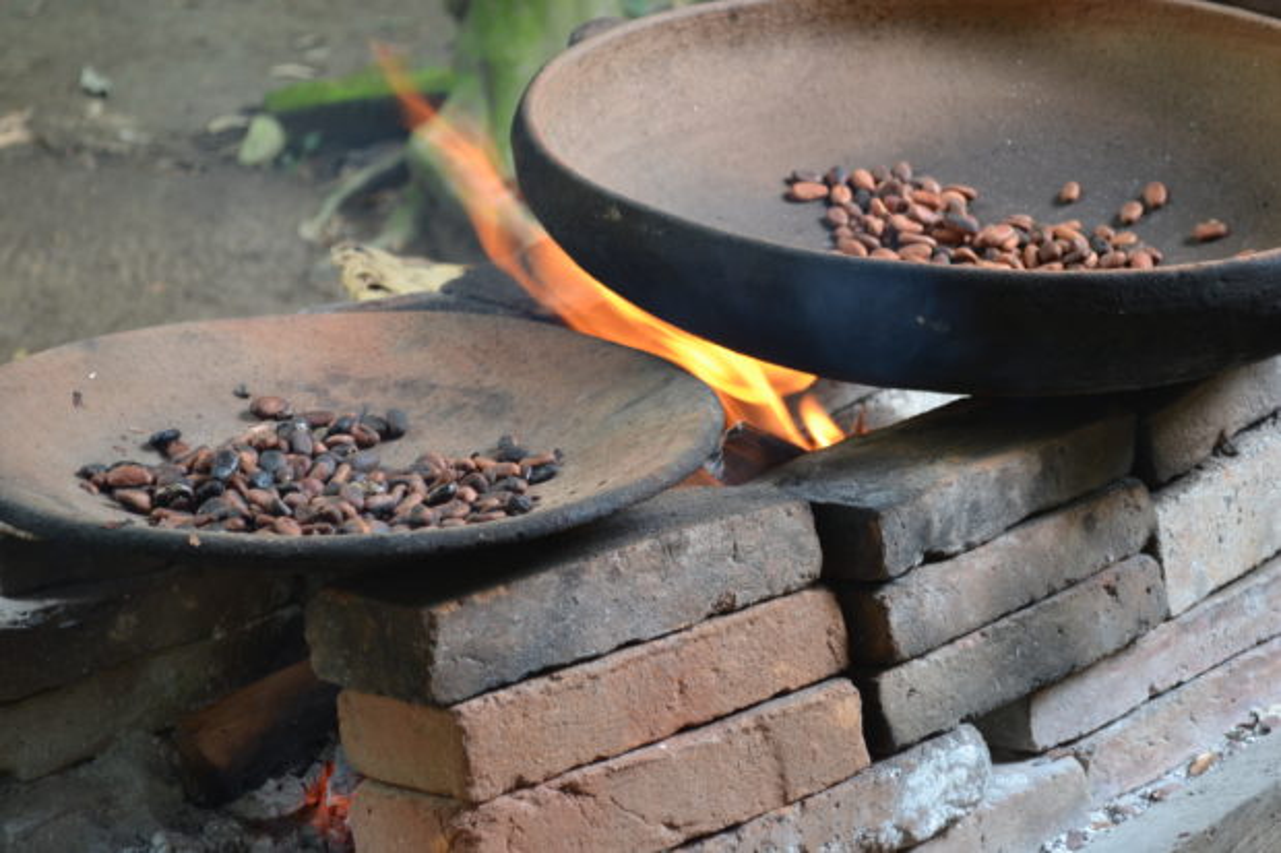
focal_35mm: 82
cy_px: 426
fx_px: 2935
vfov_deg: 16.5
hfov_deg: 24.6
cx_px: 640
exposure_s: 1/20
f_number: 5.6
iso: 200
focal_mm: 55
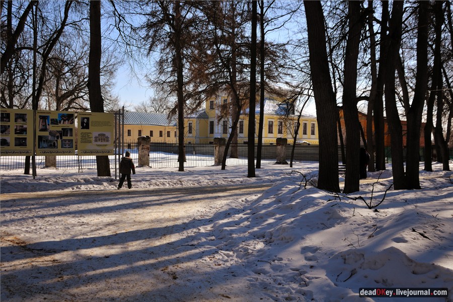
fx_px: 453
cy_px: 151
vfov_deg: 36.9
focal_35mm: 36
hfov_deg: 53.1
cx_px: 226
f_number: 5.6
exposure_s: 1/800
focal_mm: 24
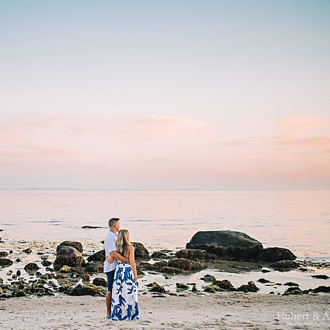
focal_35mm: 45
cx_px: 97
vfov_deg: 37.6
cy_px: 164
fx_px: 485
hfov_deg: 37.0
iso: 500
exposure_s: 1/1250
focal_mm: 35
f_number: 1.8
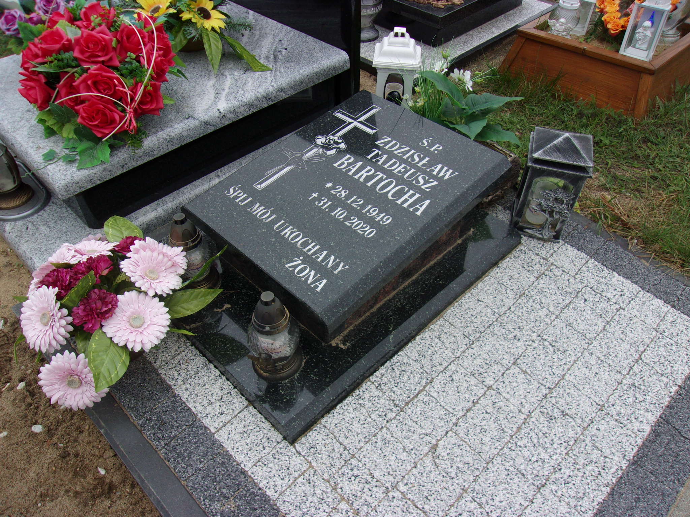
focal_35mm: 27
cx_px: 345
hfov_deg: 65.3
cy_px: 258
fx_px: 538
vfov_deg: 51.4
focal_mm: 4.9
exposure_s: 1/240
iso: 80
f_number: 3
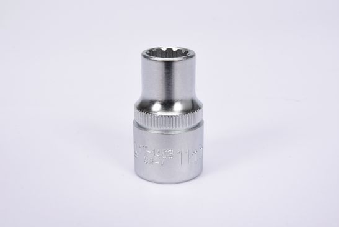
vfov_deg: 18.2
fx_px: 707
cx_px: 170
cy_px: 114
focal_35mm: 75
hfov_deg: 27.0
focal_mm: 50
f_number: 18
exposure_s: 1/125
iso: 250
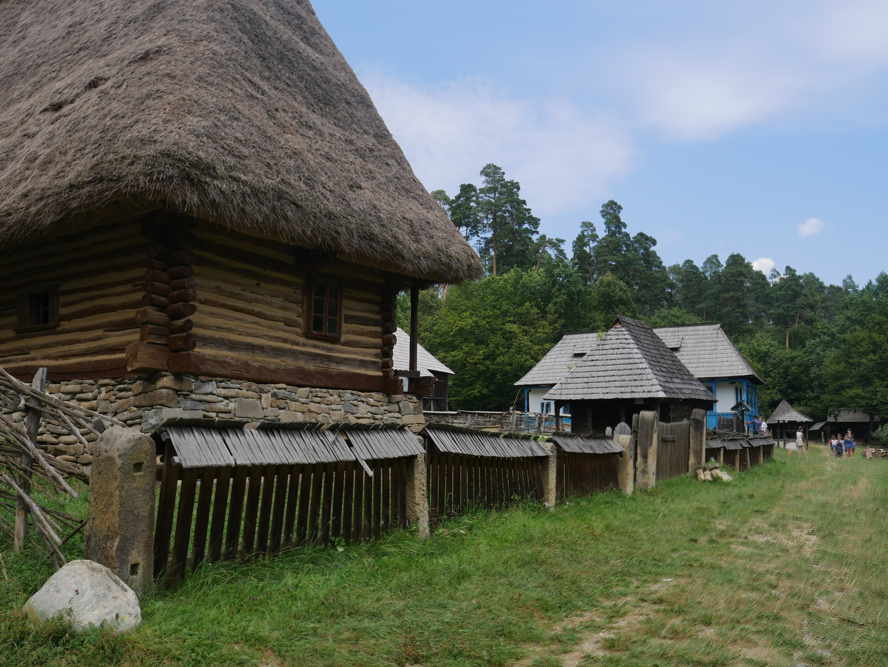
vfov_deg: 49.8
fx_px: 719
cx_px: 444
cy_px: 334
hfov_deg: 63.4
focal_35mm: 28
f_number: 6.3
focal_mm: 14
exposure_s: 1/400
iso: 200
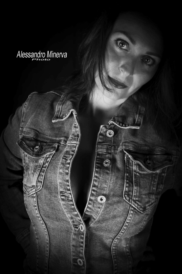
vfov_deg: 35.1
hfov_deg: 23.8
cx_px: 91
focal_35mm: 57
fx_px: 432
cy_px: 137
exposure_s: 1/80
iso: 2000
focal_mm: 38
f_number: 4.8
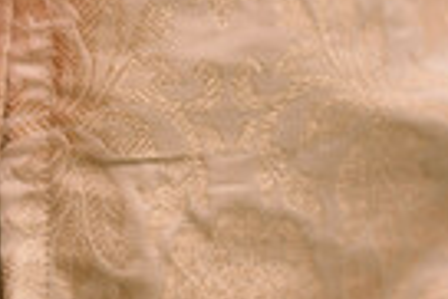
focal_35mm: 220
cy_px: 79
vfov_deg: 6.3
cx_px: -359
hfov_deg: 8.9
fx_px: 2741
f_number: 3.2
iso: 50
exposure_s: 1/250
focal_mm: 50
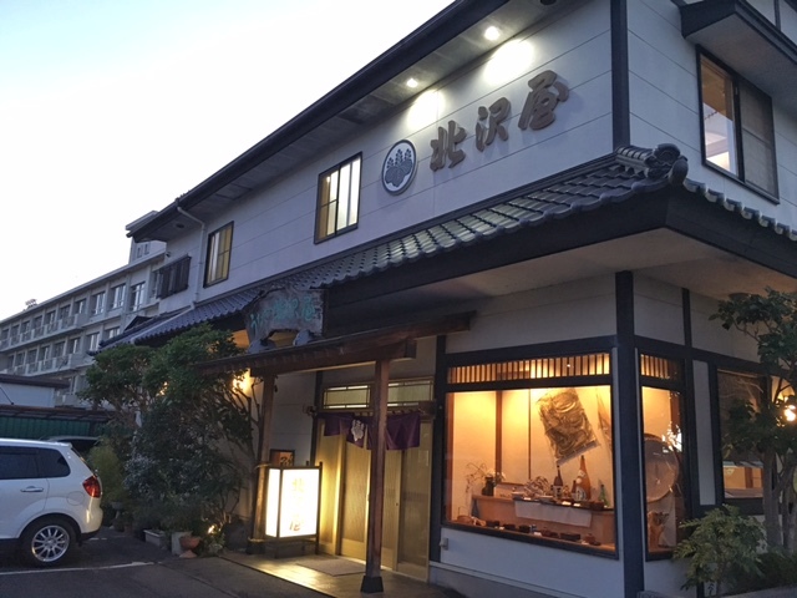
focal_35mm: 29
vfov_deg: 48.2
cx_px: 398
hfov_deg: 61.7
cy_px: 299
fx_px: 668
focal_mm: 4.15
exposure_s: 1/20
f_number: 2.2
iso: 200
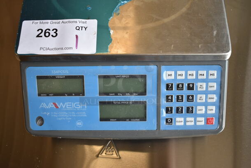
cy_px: 84
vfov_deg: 40.1
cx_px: 126
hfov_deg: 57.2
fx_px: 230
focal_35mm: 33
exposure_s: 1/125
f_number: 3.8
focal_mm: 22
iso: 250
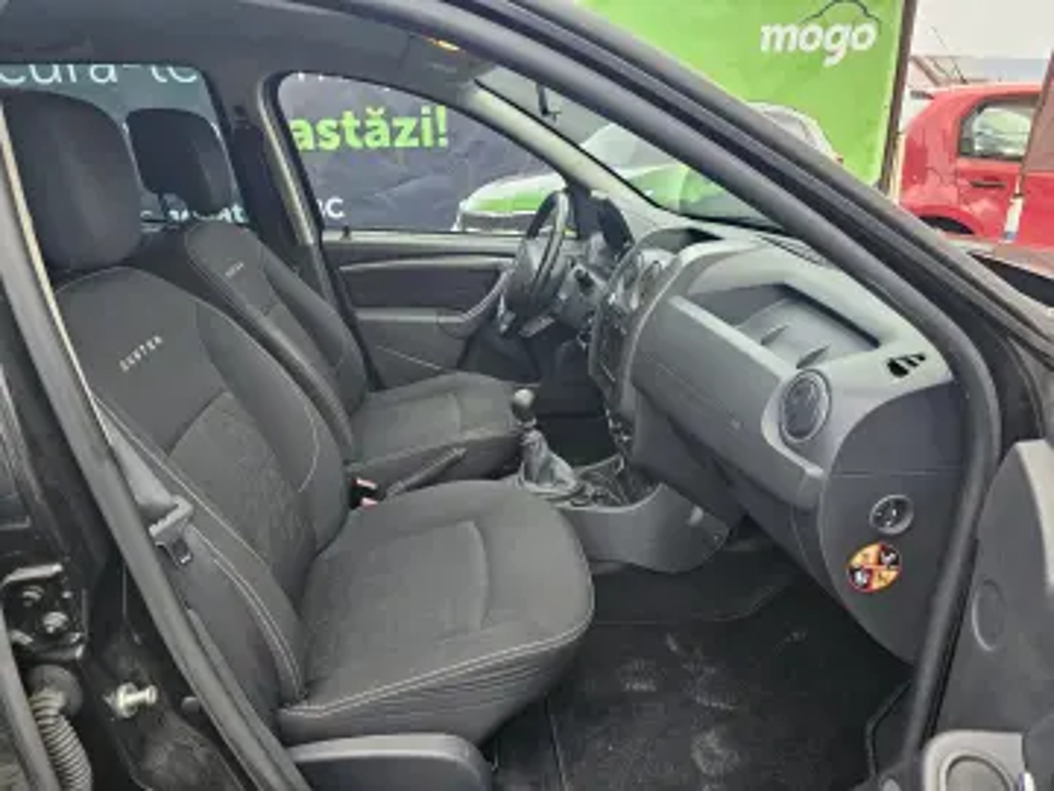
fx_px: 700
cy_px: 396
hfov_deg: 73.9
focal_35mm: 23
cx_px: 527
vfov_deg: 58.9
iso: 800
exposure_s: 1/120
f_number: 1.7
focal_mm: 6.3
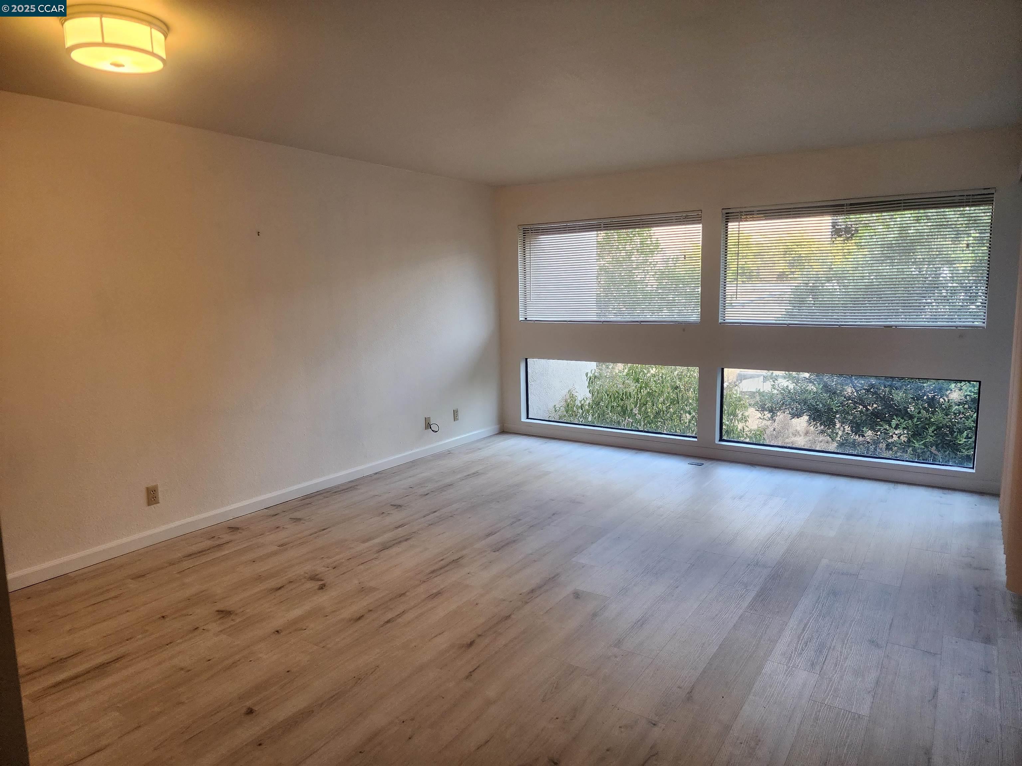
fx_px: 679
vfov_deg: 58.9
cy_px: 383
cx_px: 511
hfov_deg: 73.9
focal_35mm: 23
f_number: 1.8
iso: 250
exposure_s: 1/120
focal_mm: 6.4
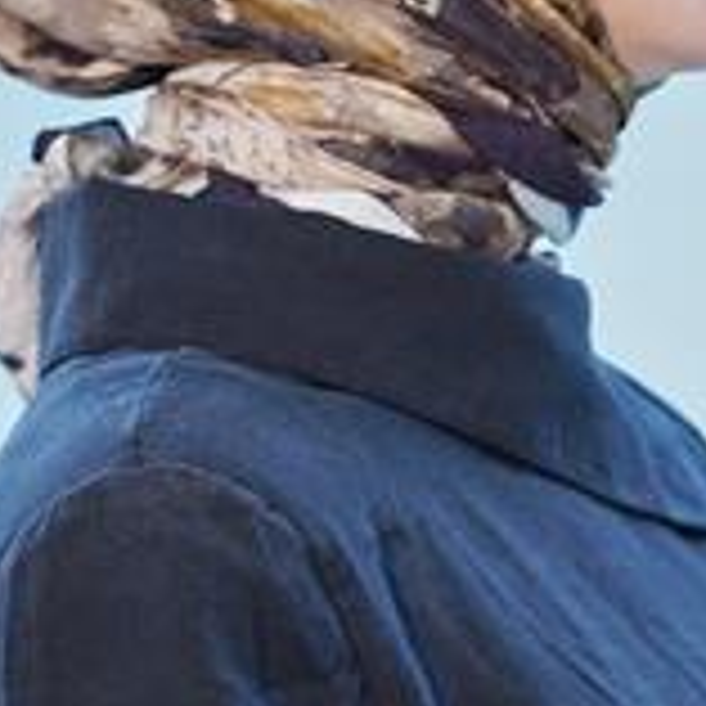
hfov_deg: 4.9
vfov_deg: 4.9
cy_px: 171
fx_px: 8215
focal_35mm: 356
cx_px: 373
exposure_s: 1/200
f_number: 3.5
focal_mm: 142
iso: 640
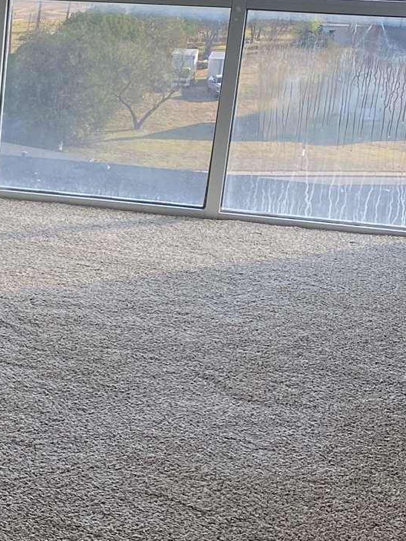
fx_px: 1329
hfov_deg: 15.6
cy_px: 318
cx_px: -250
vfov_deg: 23.0
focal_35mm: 85
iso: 32
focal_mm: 4.25
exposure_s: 1/393
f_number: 1.8
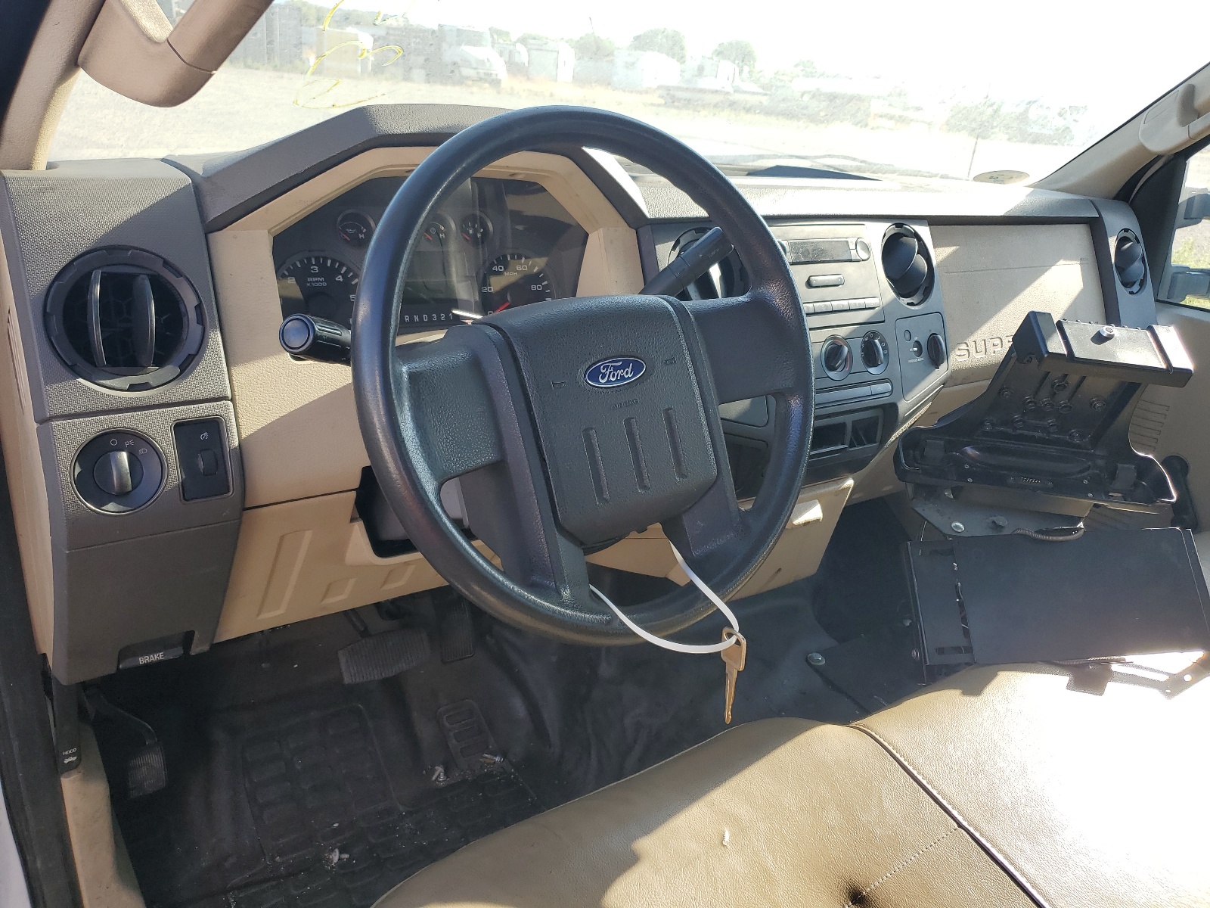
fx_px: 909
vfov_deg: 53.1
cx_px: 605
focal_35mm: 26
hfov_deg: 67.3
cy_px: 454
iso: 50
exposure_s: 1/476
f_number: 1.5
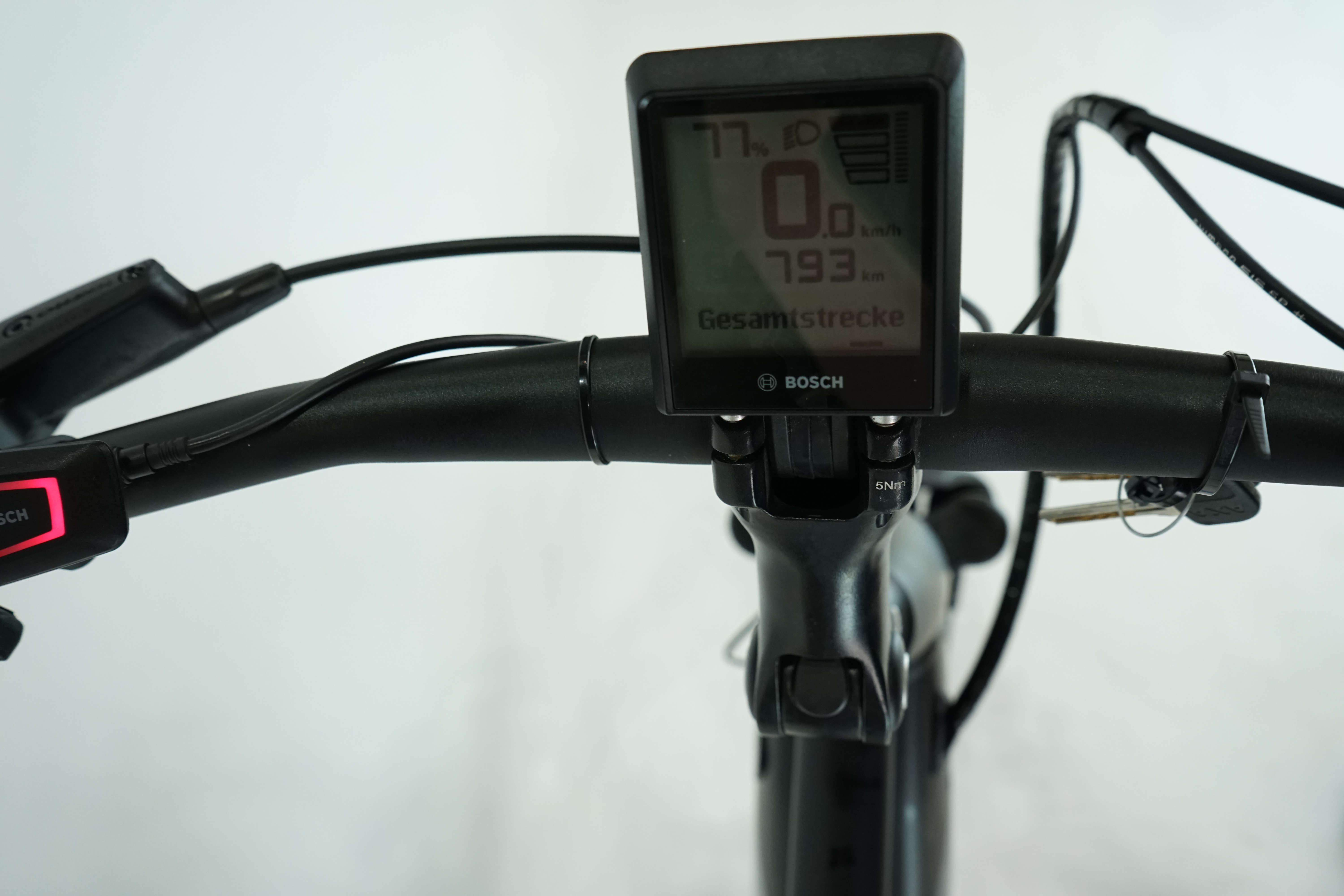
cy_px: 448
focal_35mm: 29
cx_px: 672
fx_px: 1083
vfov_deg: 45.0
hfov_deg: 63.7
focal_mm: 29
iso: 1600
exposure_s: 1/200
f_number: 6.3
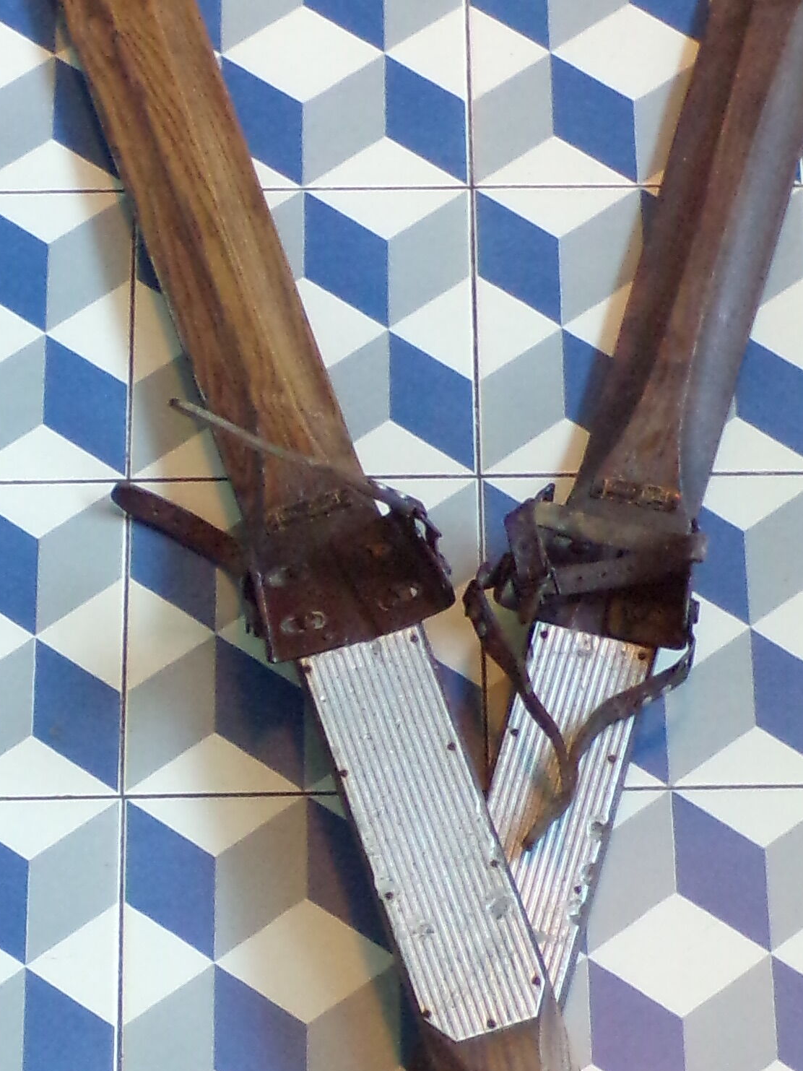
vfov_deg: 17.1
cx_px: 498
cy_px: 740
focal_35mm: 115
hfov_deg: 12.9
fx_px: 3557
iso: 408
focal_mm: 6.6
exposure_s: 1/17
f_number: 3.3
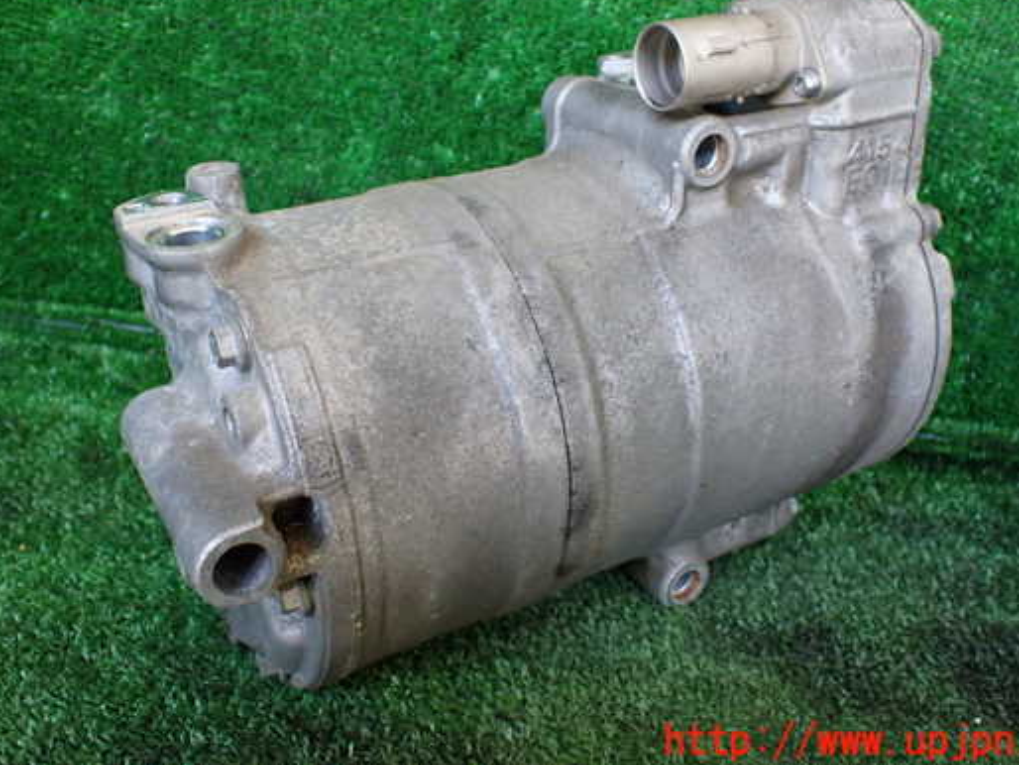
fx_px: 1031
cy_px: 321
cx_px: 517
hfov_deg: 52.6
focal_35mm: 35
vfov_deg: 40.6
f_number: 2.3
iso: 500
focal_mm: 5.4
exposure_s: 1/125
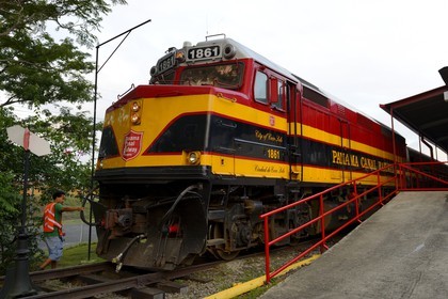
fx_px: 336
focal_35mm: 27
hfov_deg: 67.4
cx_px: 224
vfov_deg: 47.9
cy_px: 150
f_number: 4.5
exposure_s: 1/50
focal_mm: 27
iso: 200
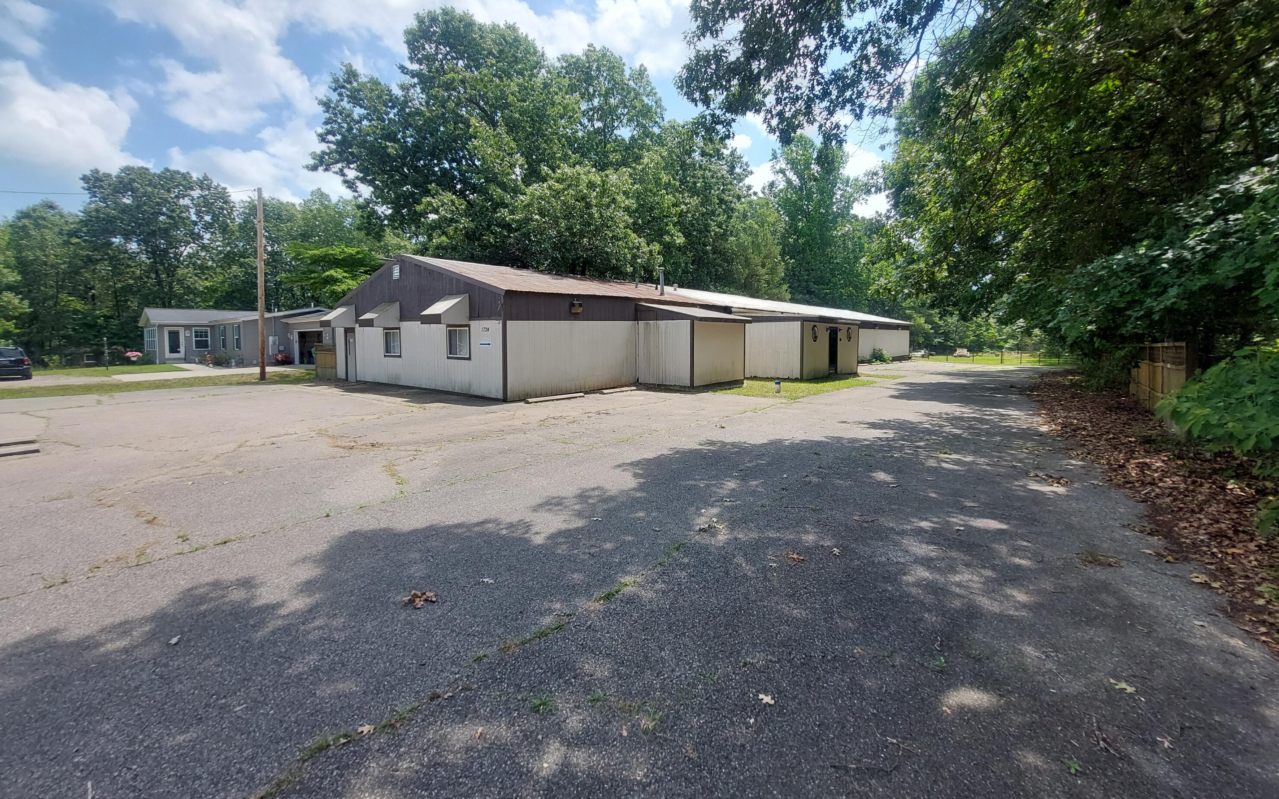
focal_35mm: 14
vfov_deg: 78.5
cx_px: 642
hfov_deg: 105.3
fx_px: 488
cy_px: 371
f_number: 2.2
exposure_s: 1/695
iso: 50
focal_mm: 1.74
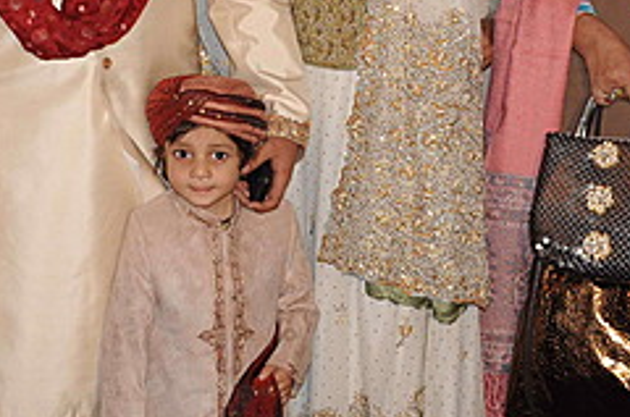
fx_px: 1397
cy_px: -111
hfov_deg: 25.1
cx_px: 144
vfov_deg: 16.2
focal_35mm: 80
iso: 400
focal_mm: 20
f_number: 8
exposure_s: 1/100
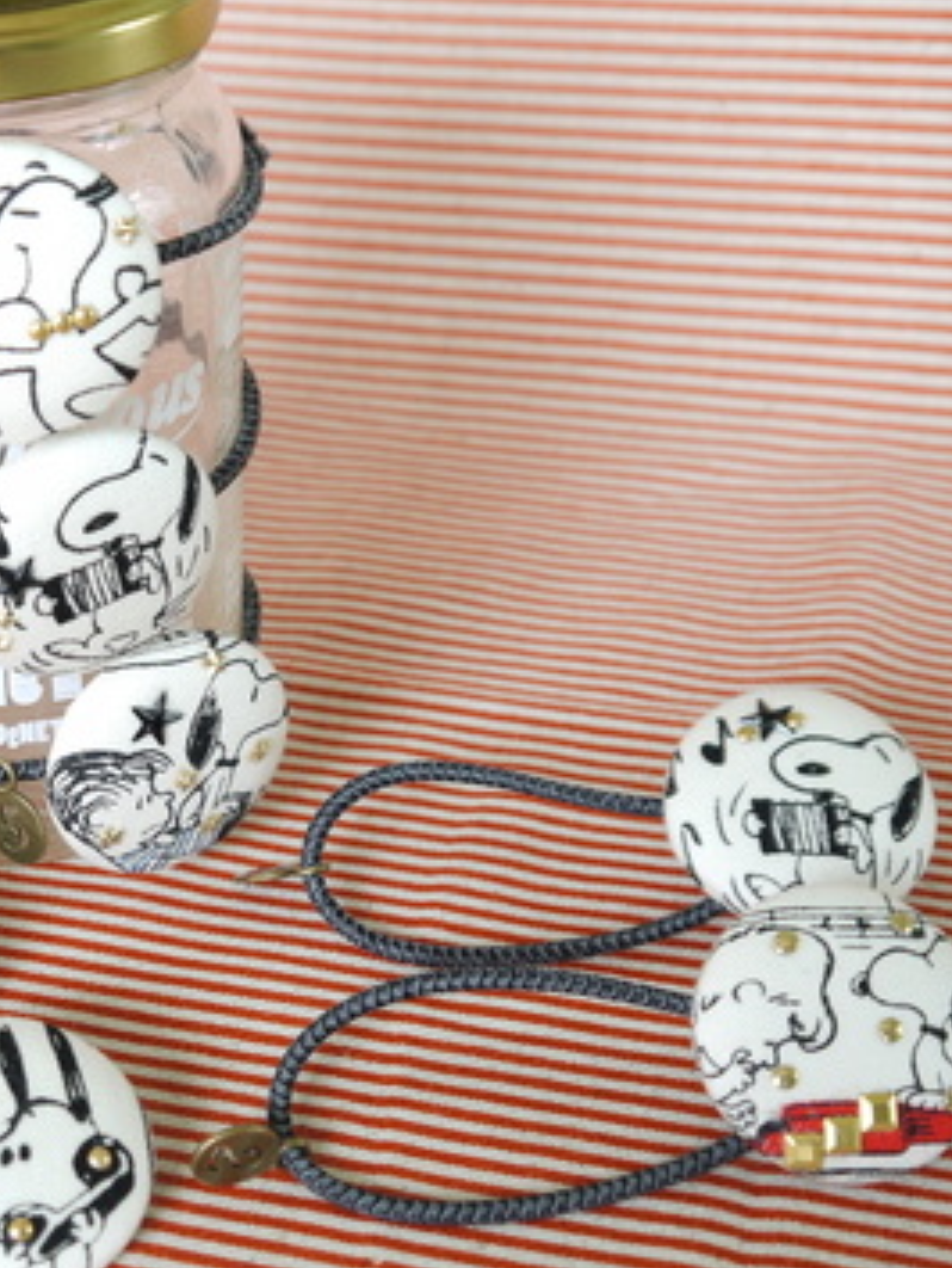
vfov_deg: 29.8
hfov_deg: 22.5
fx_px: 2381
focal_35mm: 65
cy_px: 630
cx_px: 329
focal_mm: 24
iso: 320
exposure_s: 1/60
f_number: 4.5
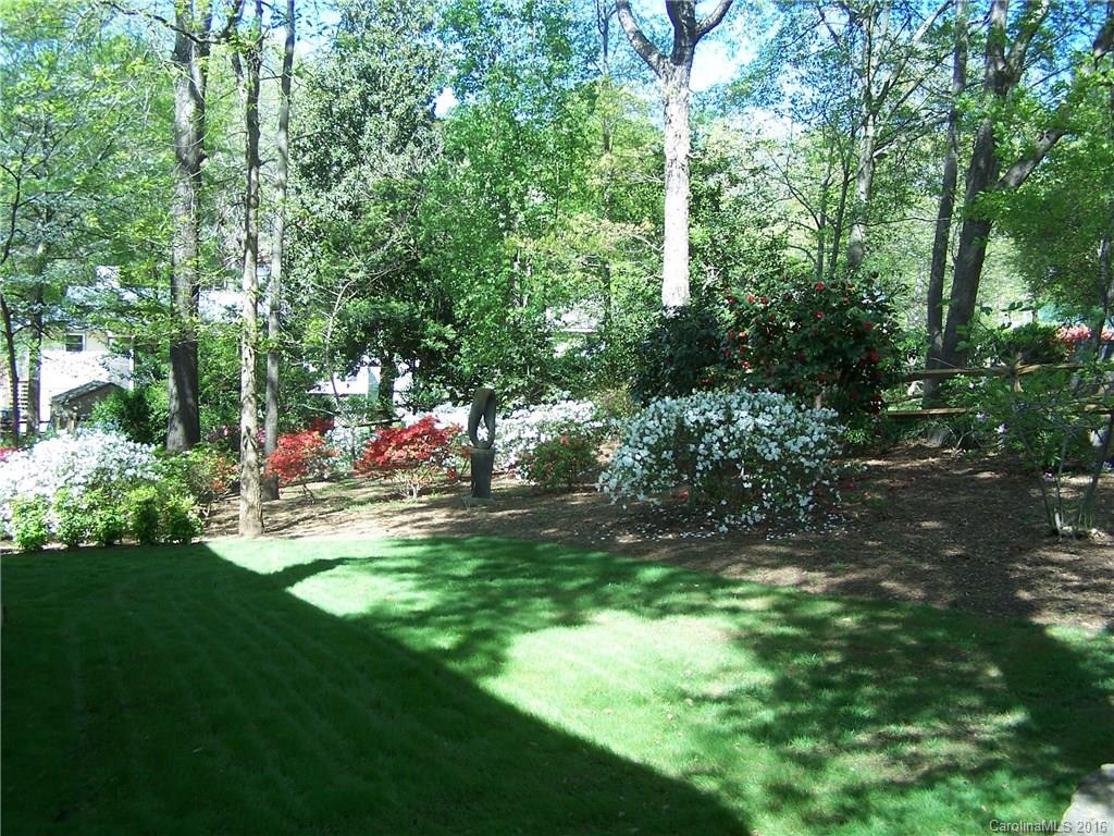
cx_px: 557
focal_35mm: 38
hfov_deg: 49.0
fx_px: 1223
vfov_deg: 37.7
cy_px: 418
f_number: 2.8
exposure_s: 1/250
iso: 80
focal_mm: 6.3
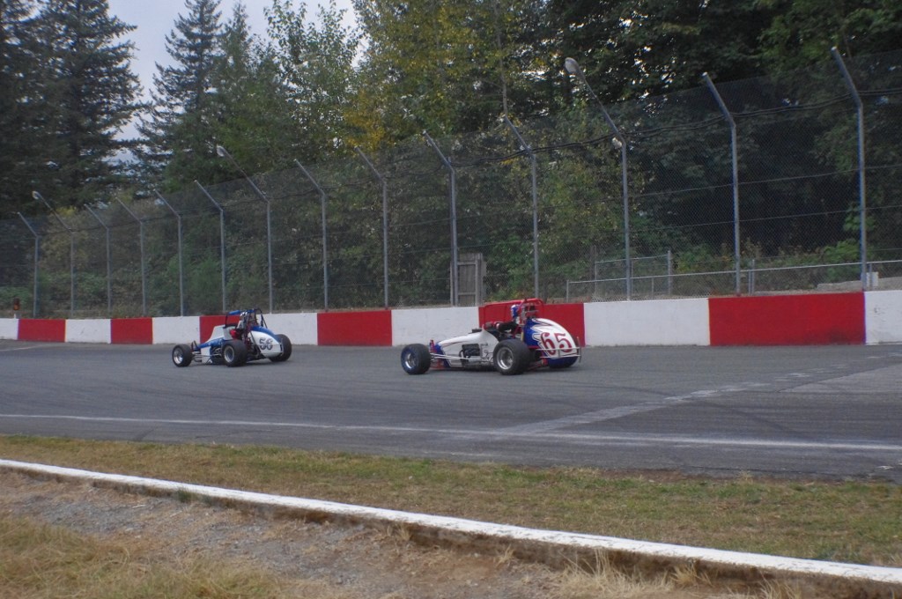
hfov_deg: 33.4
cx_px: 451
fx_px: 1501
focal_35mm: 60
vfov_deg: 22.6
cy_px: 300
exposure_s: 1/1600
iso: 3200
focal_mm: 40
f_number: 7.1
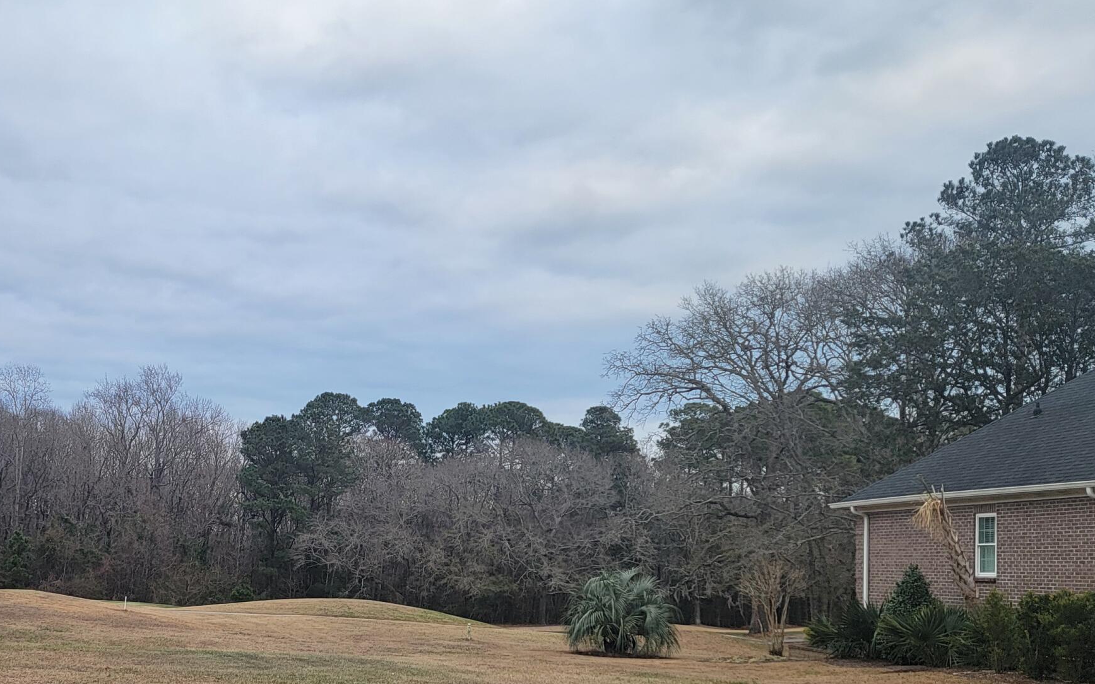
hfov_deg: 42.6
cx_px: 173
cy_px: 456
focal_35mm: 44
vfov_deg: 29.0
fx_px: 1313
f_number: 1.8
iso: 16
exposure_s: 1/120
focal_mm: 6.7
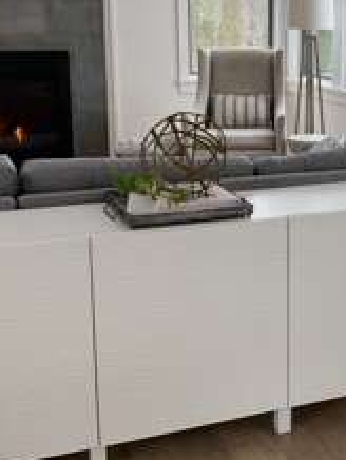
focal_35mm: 61
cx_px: 321
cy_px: 165
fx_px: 811
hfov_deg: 23.4
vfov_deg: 31.5
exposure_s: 1/120
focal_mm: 4.25
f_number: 1.8
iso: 50
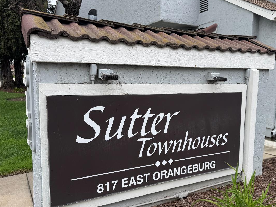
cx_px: 165
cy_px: 106
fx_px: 271
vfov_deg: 41.8
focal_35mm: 34
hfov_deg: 53.6
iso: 80
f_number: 1.78
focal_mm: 6.76
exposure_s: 1/1366
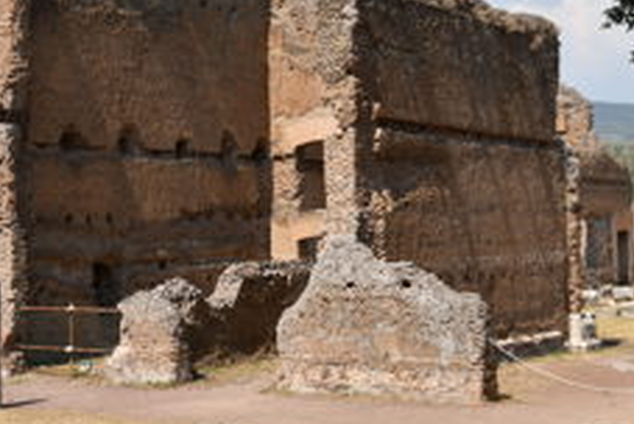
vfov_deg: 16.9
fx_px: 1428
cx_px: 260
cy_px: 138
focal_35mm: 81
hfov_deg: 25.0
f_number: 4
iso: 100
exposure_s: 1/1250
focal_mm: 31
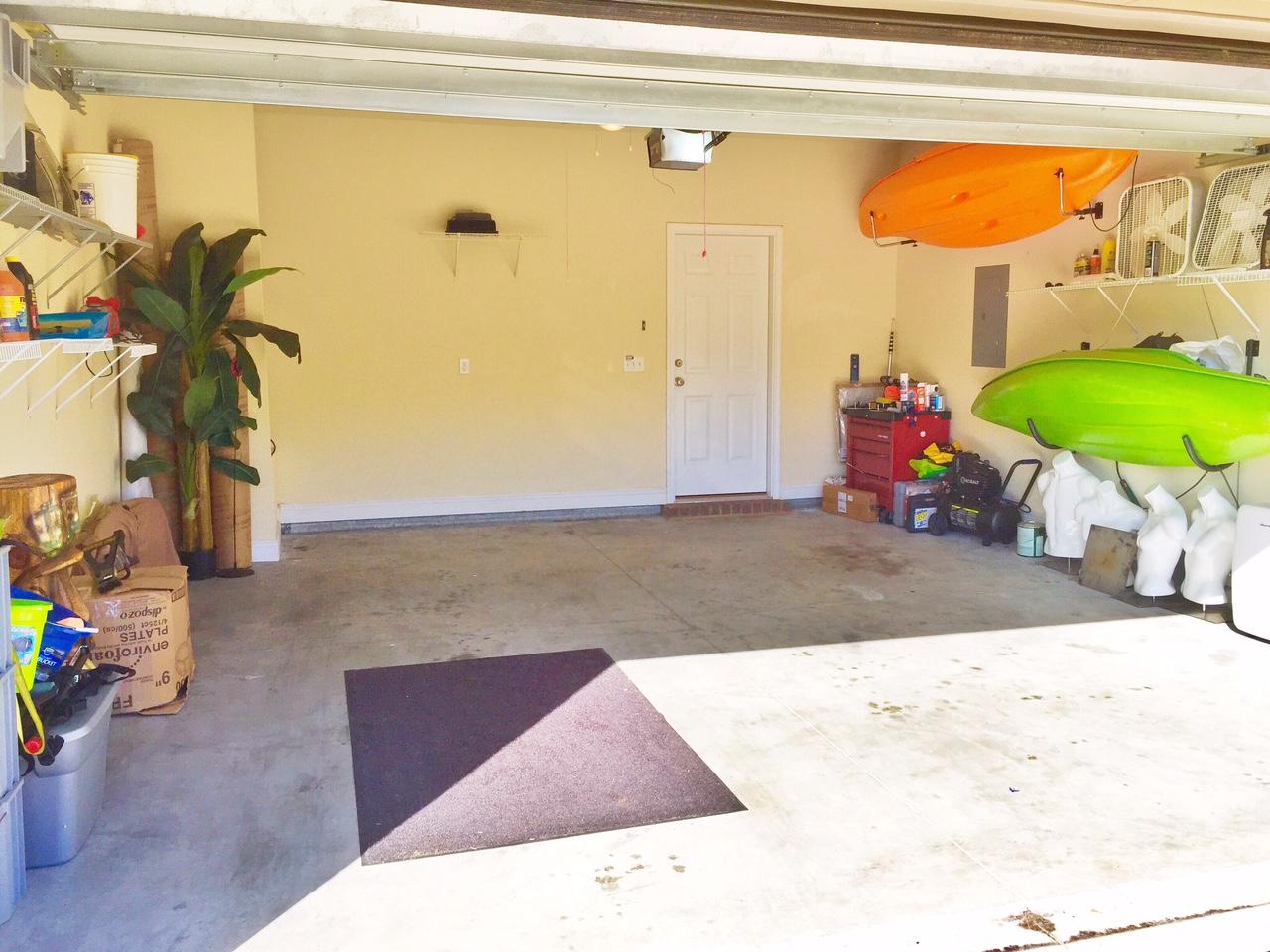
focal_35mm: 29
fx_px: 1064
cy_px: 476
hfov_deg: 61.7
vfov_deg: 48.2
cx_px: 635
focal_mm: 4.15
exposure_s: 1/842
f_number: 2.2
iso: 32
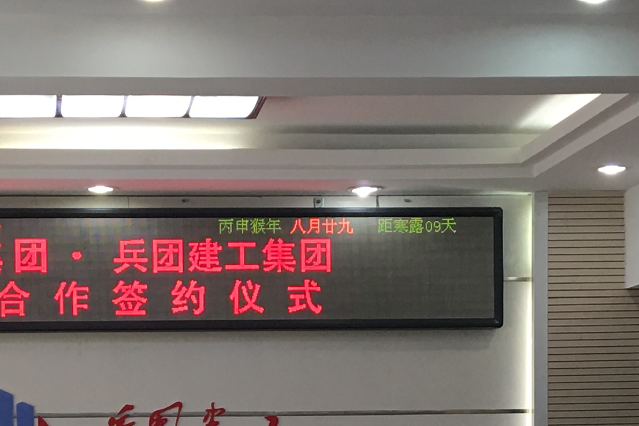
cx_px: 158
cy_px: 562
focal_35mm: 110
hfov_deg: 18.5
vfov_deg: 12.1
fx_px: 1952
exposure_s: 1/33
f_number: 2.2
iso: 32
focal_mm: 4.15
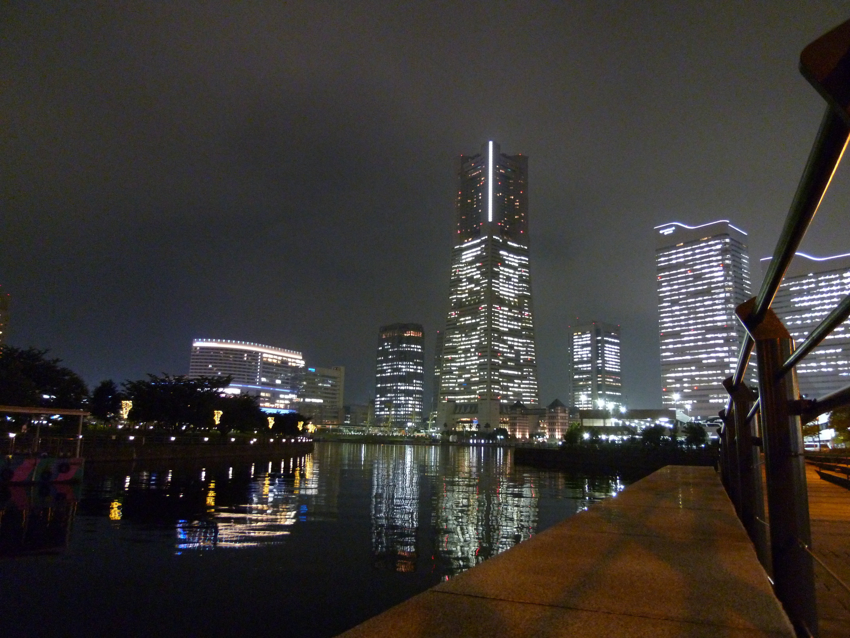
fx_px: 589
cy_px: 319
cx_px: 425
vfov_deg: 56.8
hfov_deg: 71.6
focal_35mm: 24
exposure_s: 1/6
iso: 400
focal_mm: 4.3
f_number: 2.2
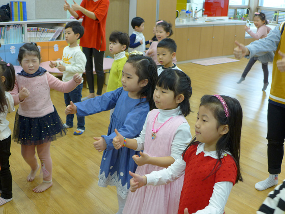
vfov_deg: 30.9
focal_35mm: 47
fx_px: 387
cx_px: 142
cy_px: 107
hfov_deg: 40.4
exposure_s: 1/80
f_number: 1.8
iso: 160
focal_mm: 9.2
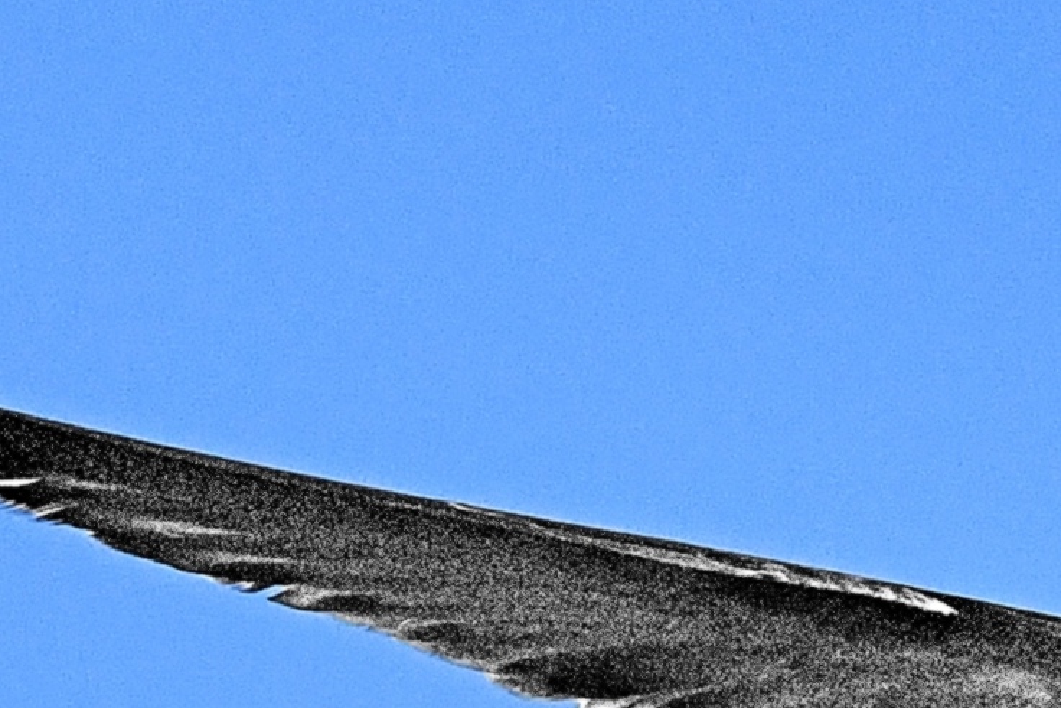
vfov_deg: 0.7
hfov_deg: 1.0
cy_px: 704
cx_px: 1475
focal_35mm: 2015
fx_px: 59394
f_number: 10
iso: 1000
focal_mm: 400
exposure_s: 1/5000
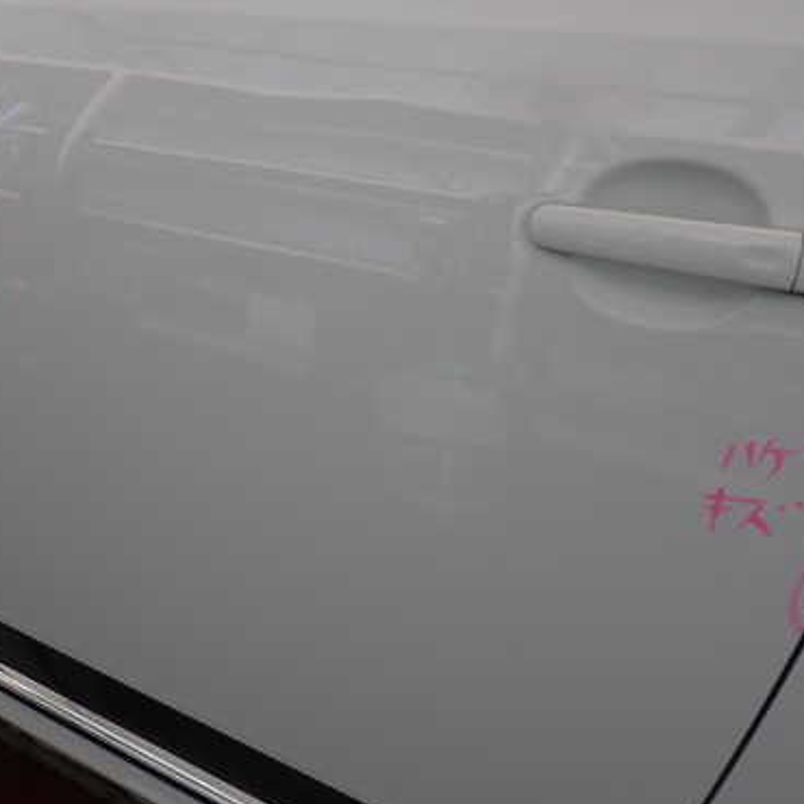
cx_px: 289
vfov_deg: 39.1
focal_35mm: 43
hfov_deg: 38.8
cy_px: 435
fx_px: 1130
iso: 125
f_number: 2.3
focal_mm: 5.4
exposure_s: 1/60
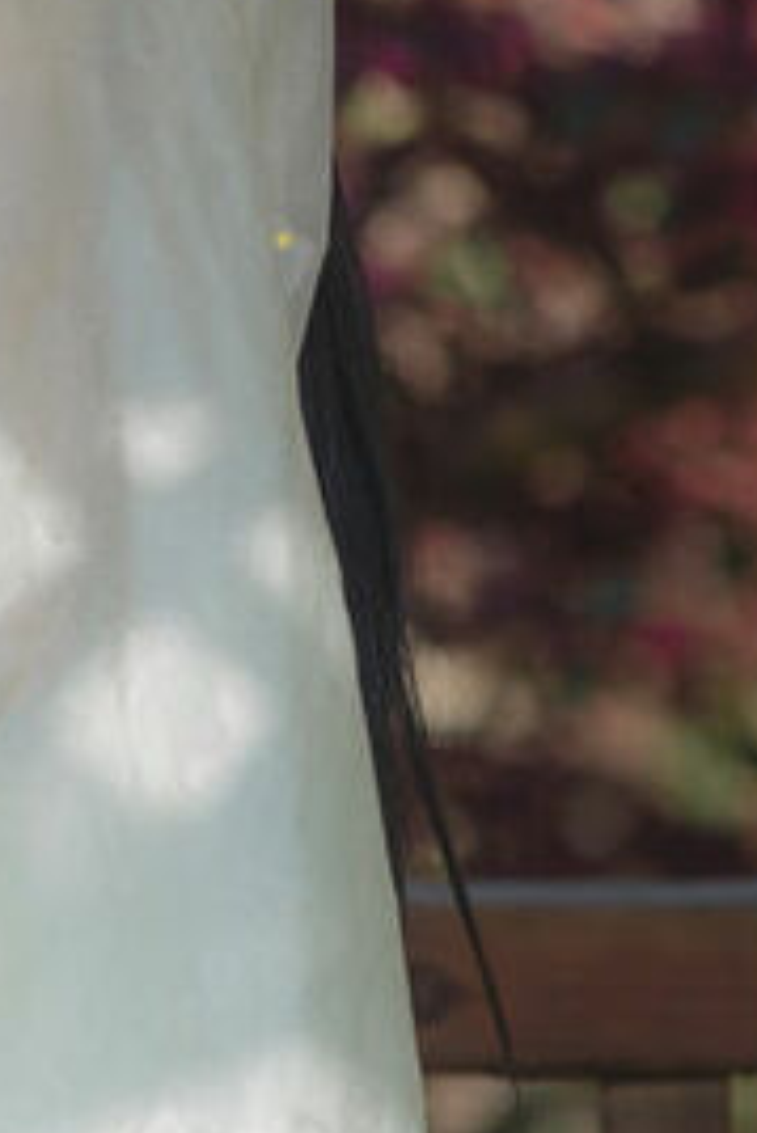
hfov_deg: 1.6
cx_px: -782
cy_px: -150
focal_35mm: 846
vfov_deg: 2.4
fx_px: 26648
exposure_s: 1/320
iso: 100
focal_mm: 145
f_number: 3.5
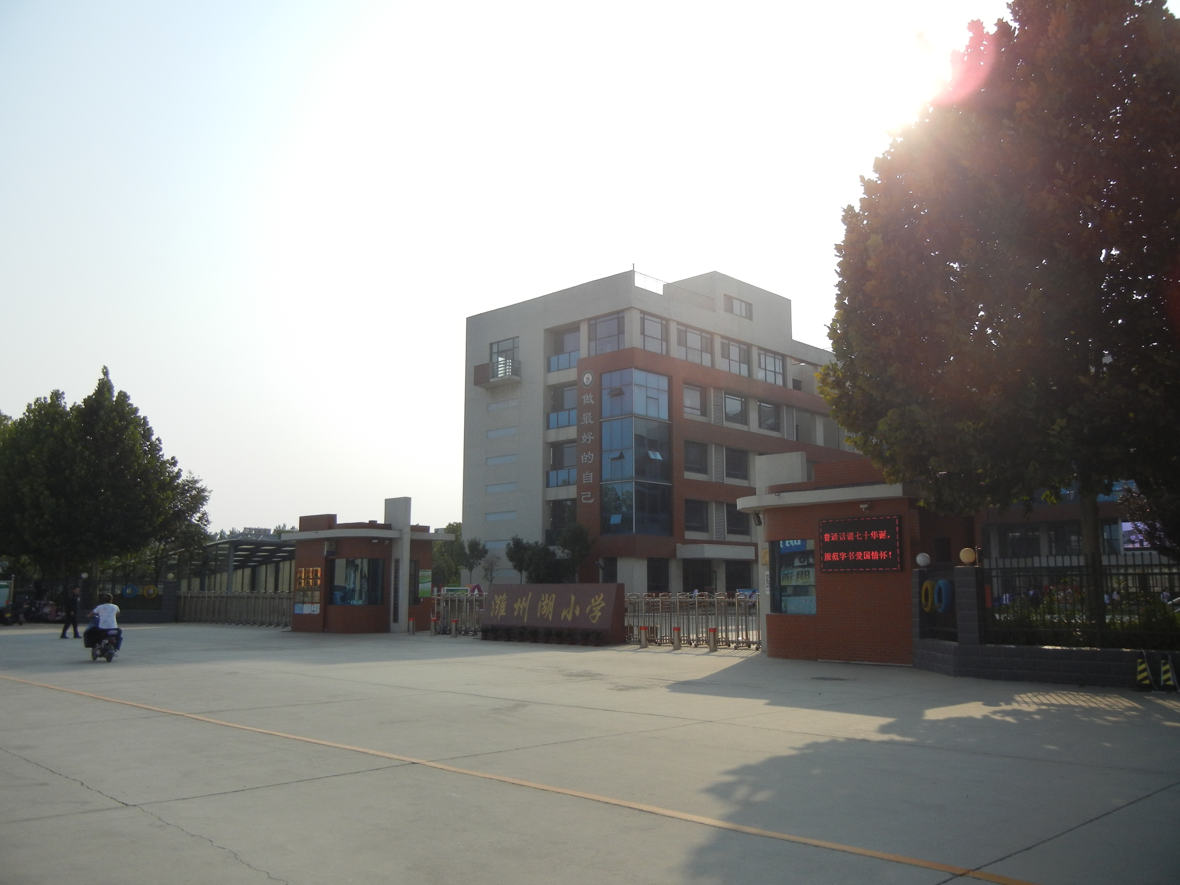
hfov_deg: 60.0
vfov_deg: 46.8
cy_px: 442
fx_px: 1023
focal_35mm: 30
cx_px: 590
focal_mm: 5.4
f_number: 7
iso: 160
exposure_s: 1/534
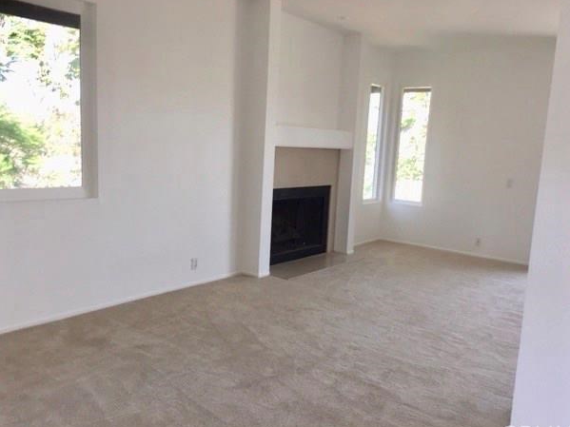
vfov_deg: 45.4
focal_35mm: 31
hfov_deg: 58.4
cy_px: 220
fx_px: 510
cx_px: 288
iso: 32
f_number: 2.2
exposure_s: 1/60
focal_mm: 4.15
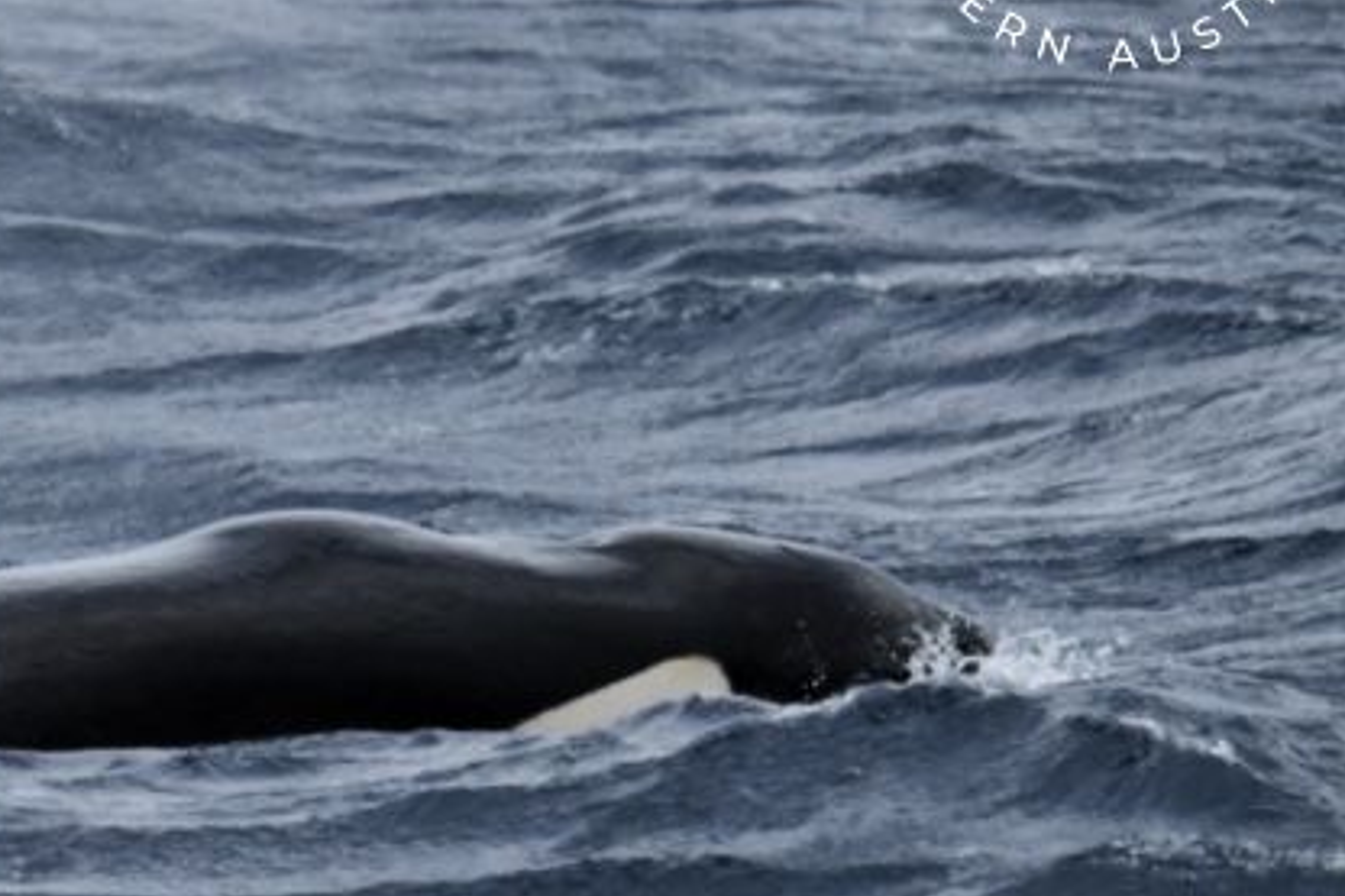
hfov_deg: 2.7
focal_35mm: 750
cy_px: 464
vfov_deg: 1.8
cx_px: 58
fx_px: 28008
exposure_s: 1/8000
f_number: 6
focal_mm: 390
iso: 1100
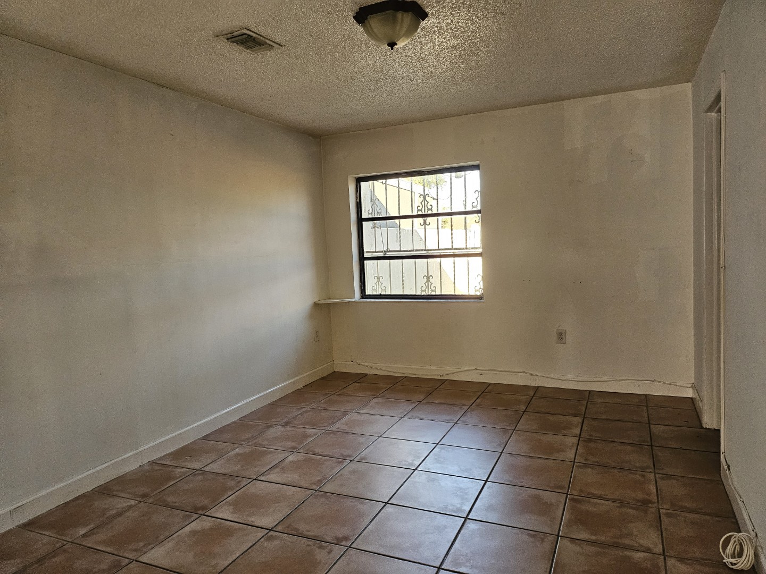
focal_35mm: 24
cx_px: 383
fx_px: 531
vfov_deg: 56.8
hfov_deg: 71.6
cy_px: 287
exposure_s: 1/120
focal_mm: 5
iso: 500
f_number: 1.8
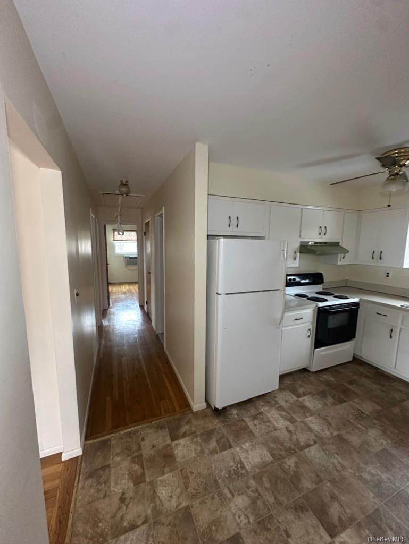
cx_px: 204
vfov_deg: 102.0
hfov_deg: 85.7
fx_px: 220
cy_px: 272
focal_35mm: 14
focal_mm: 2.22
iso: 640
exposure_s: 1/60
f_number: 2.2
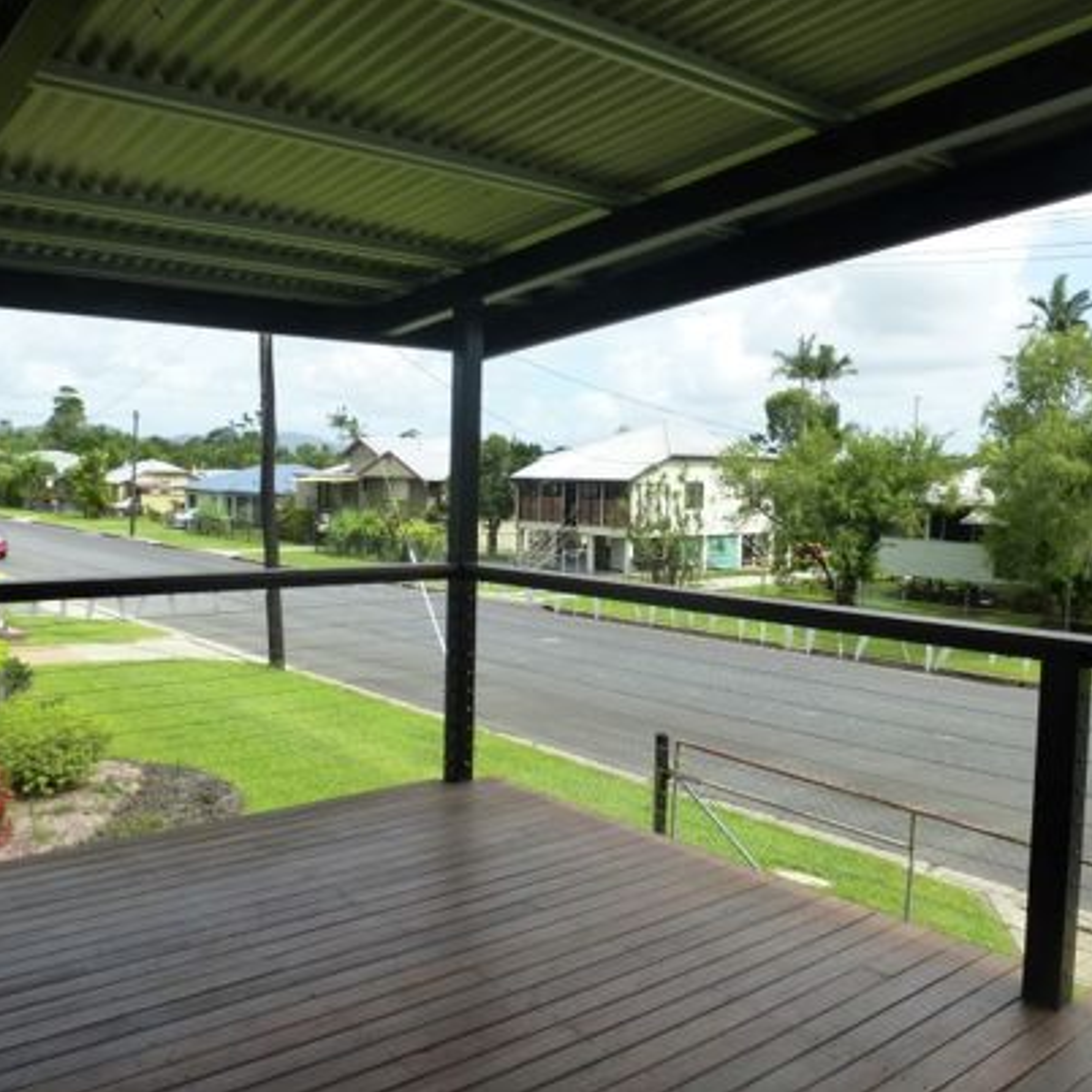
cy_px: 535
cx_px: 454
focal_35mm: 29
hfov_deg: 55.3
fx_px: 1035
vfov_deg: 55.6
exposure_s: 1/640
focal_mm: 4.3
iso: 160
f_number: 4
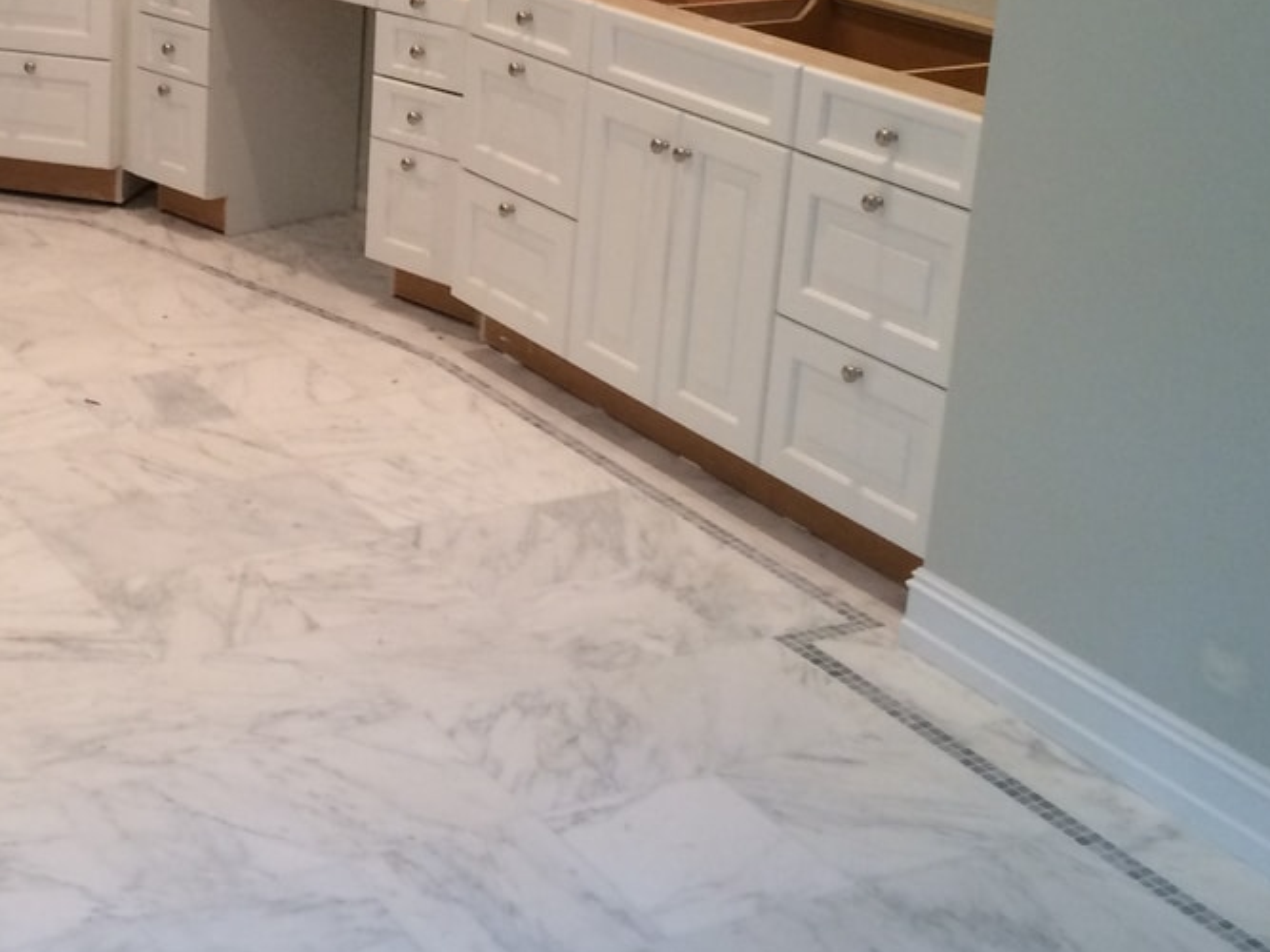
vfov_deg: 24.9
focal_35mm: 58
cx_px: 188
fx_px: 2128
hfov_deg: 32.0
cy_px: 208
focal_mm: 4.15
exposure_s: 1/30
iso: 80
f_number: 2.2
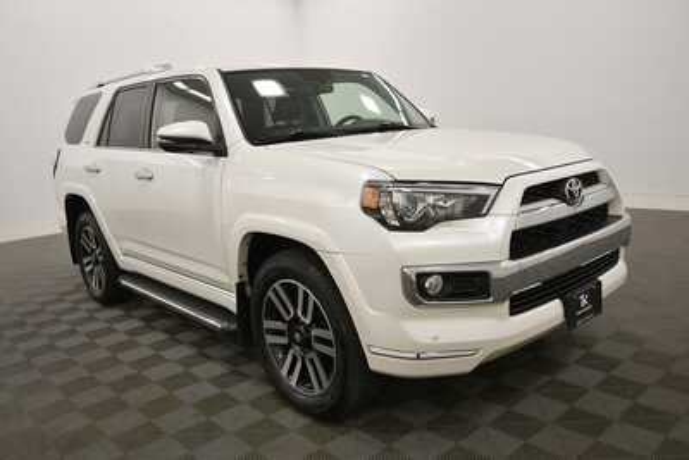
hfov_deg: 61.9
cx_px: 344
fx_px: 574
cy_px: 230
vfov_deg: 43.6
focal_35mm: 30
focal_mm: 20
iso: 800
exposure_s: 1/250
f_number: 5.6
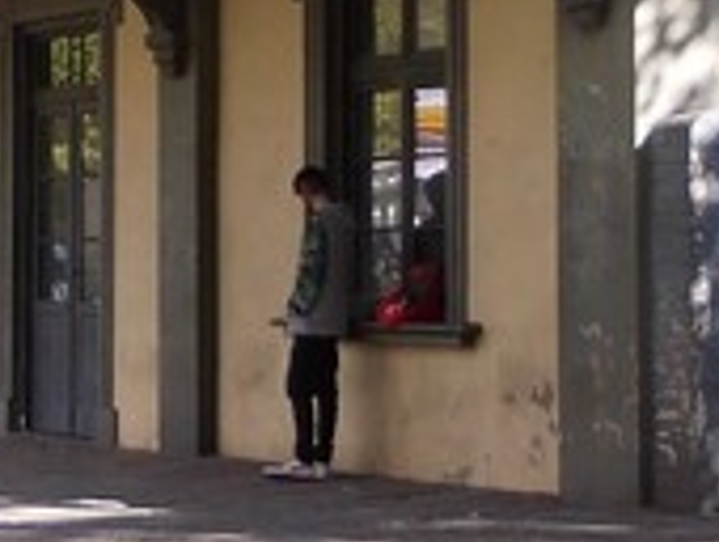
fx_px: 2621
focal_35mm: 126
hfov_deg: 15.5
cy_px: 144
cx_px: 135
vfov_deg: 11.8
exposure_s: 1/320
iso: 80
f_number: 2.7
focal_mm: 4
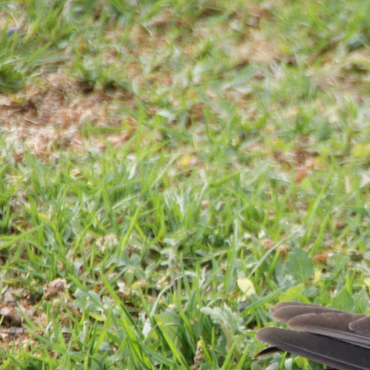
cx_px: 469
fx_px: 12456
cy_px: 361
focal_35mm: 1030
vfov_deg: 1.7
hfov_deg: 1.7
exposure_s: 1/400
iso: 400
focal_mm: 250
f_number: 6.3
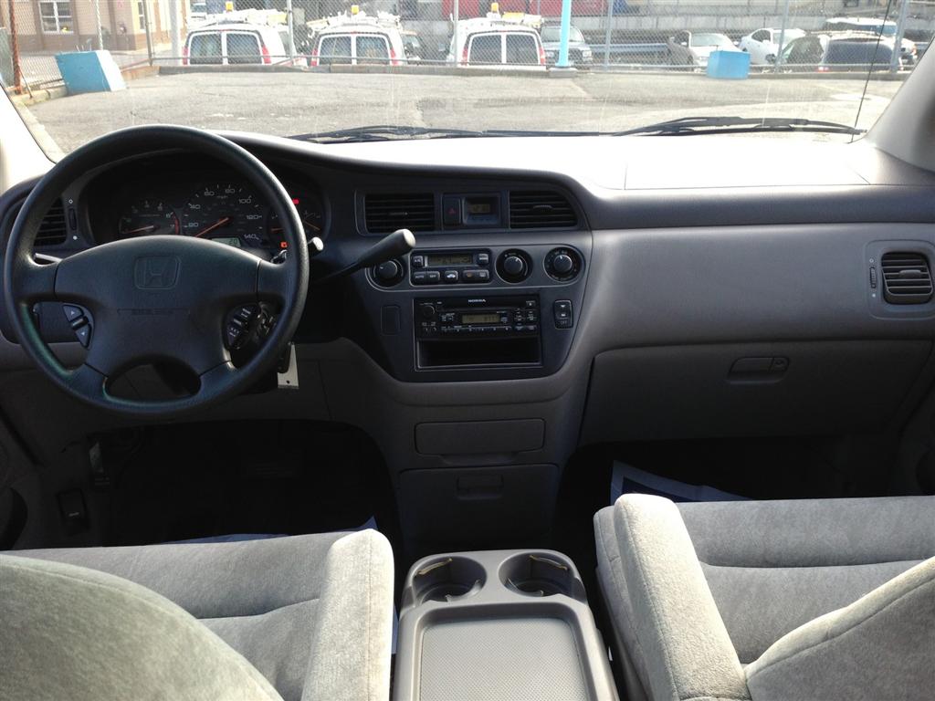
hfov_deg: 55.4
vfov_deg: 42.9
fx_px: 891
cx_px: 468
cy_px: 350
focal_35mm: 33
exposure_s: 1/120
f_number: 2.4
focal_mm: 4.13
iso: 64
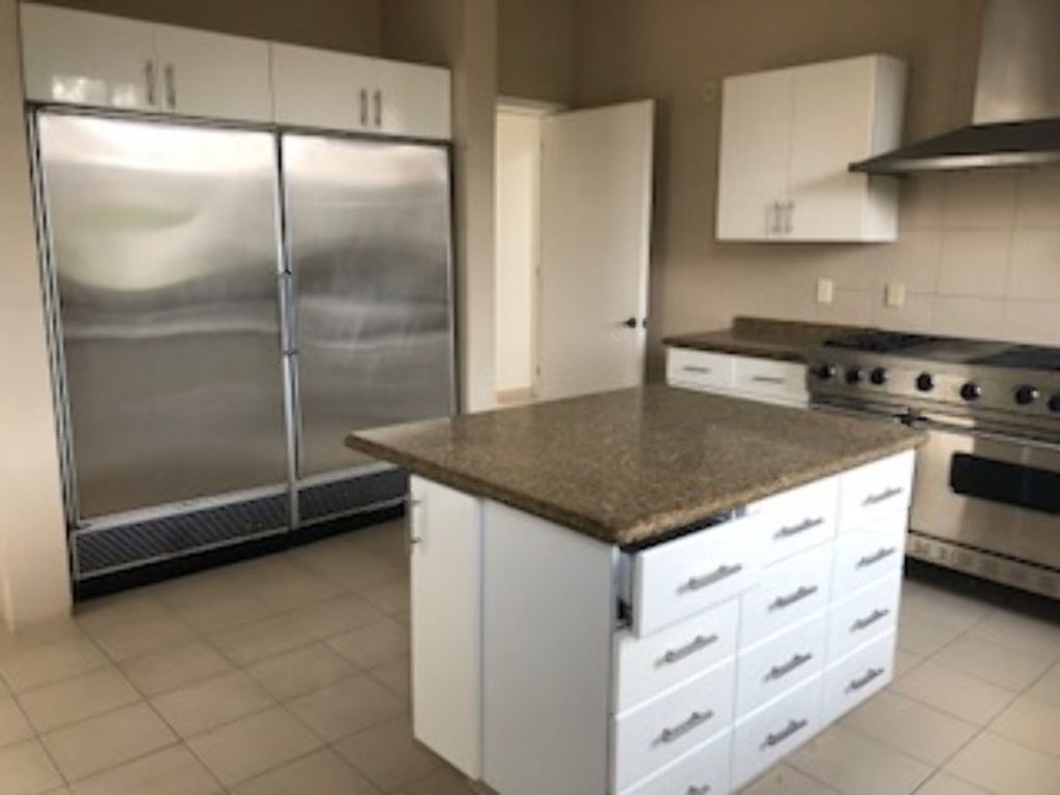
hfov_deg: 63.4
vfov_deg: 49.7
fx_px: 857
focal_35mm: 28
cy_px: 398
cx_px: 530
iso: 25
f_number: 1.8
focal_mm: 4
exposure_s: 1/30
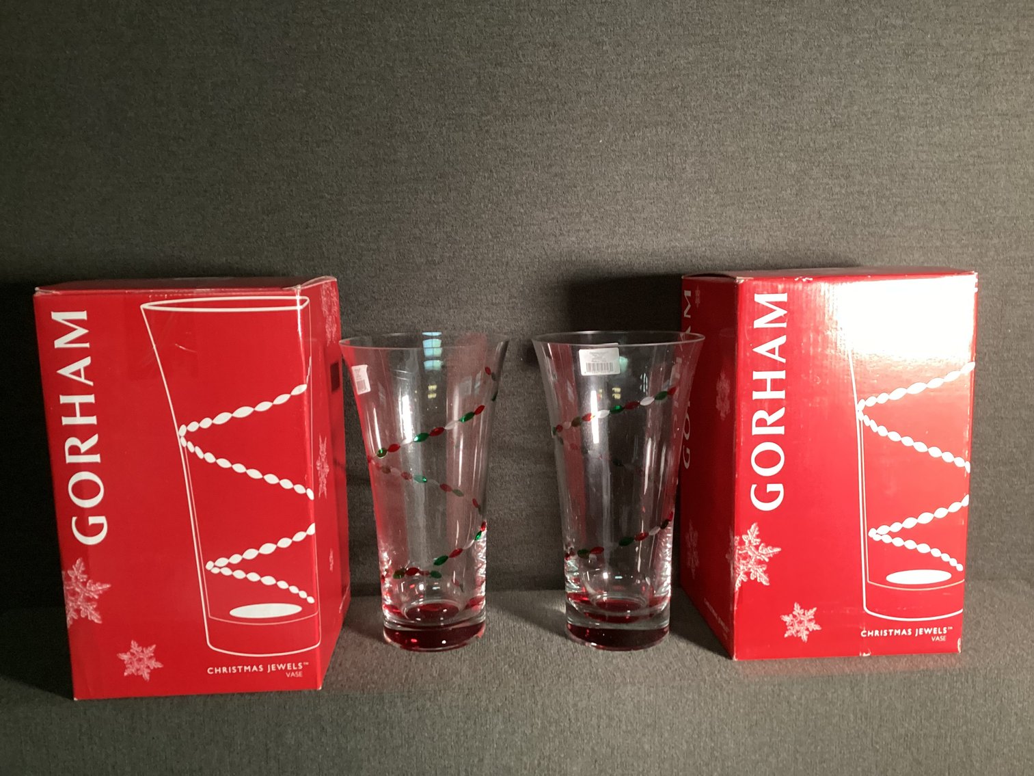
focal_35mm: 31
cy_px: 388
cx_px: 517
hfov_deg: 58.3
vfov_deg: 45.4
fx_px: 926
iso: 320
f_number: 2.4
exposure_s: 1/40
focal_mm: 3.3
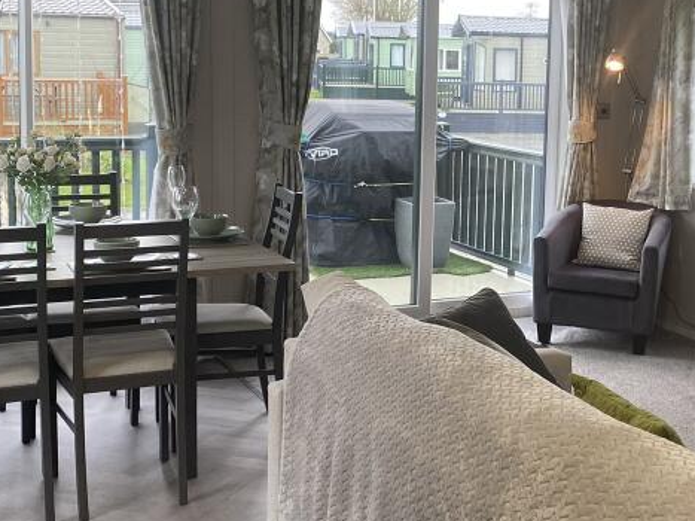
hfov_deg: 33.2
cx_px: 509
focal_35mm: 57
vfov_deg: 25.6
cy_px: 196
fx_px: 1144
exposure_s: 1/100
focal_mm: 4.25
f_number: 1.8
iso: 125
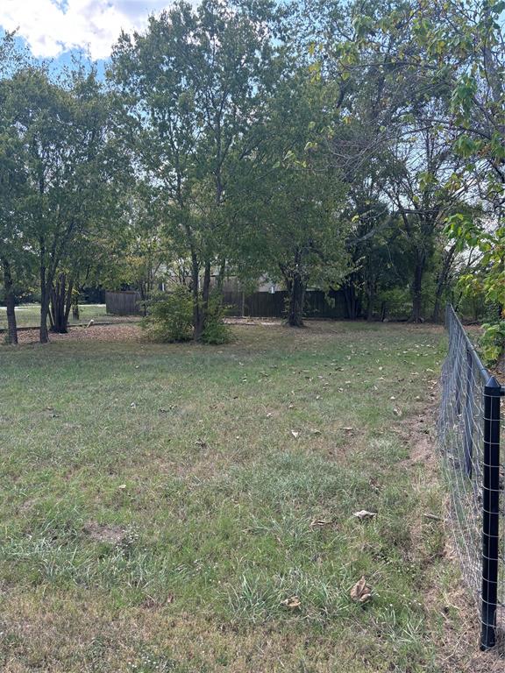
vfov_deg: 67.3
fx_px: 506
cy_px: 336
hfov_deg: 53.1
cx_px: 252
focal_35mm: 26
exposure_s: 1/510
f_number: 1.6
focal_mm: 5.96
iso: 50
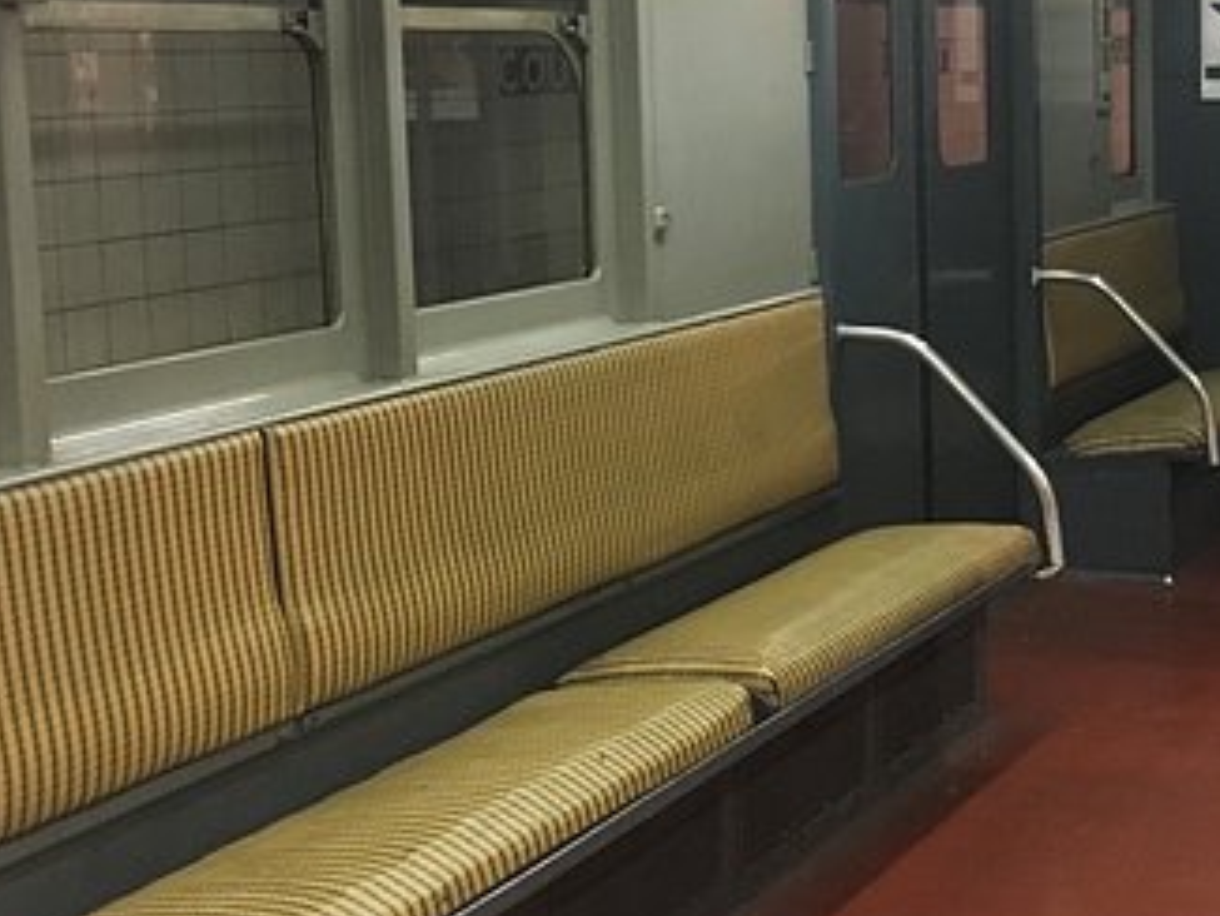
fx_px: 2362
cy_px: 347
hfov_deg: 28.5
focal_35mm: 67
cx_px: 935
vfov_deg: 21.9
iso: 250
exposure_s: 1/15
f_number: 2.2
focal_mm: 4.15
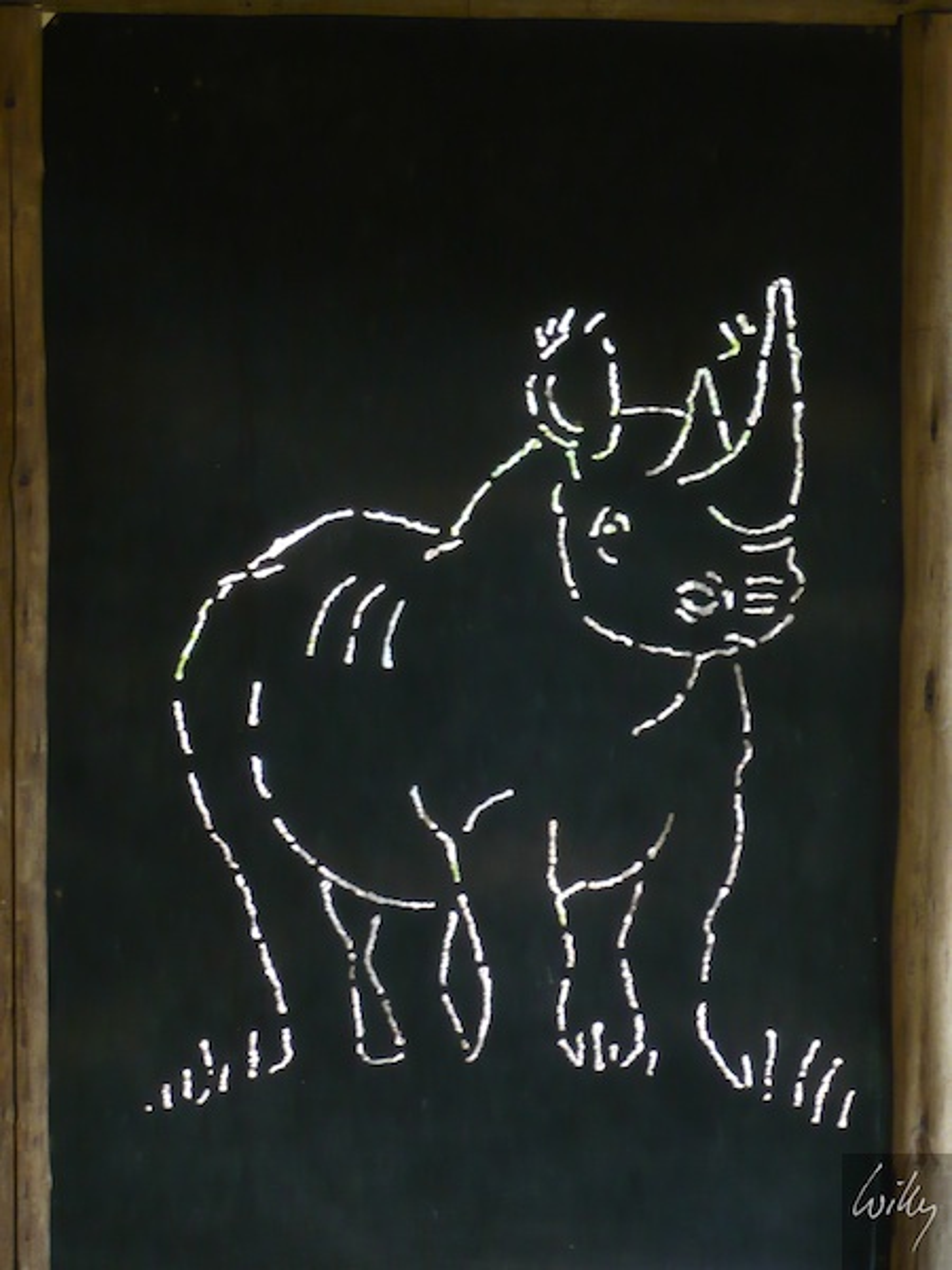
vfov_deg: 26.7
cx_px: 476
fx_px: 2677
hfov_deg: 20.2
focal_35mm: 73
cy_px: 635
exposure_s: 1/8
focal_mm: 12
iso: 200
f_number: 4.7
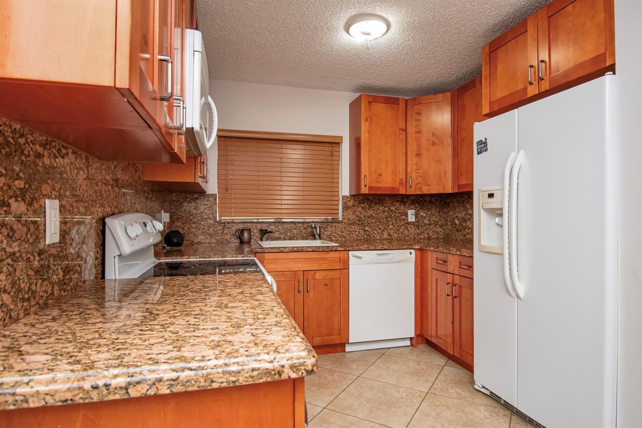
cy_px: 214
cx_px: 321
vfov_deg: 63.2
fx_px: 348
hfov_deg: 85.4
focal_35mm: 20
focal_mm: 13
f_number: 5
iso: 1600
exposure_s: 1/200
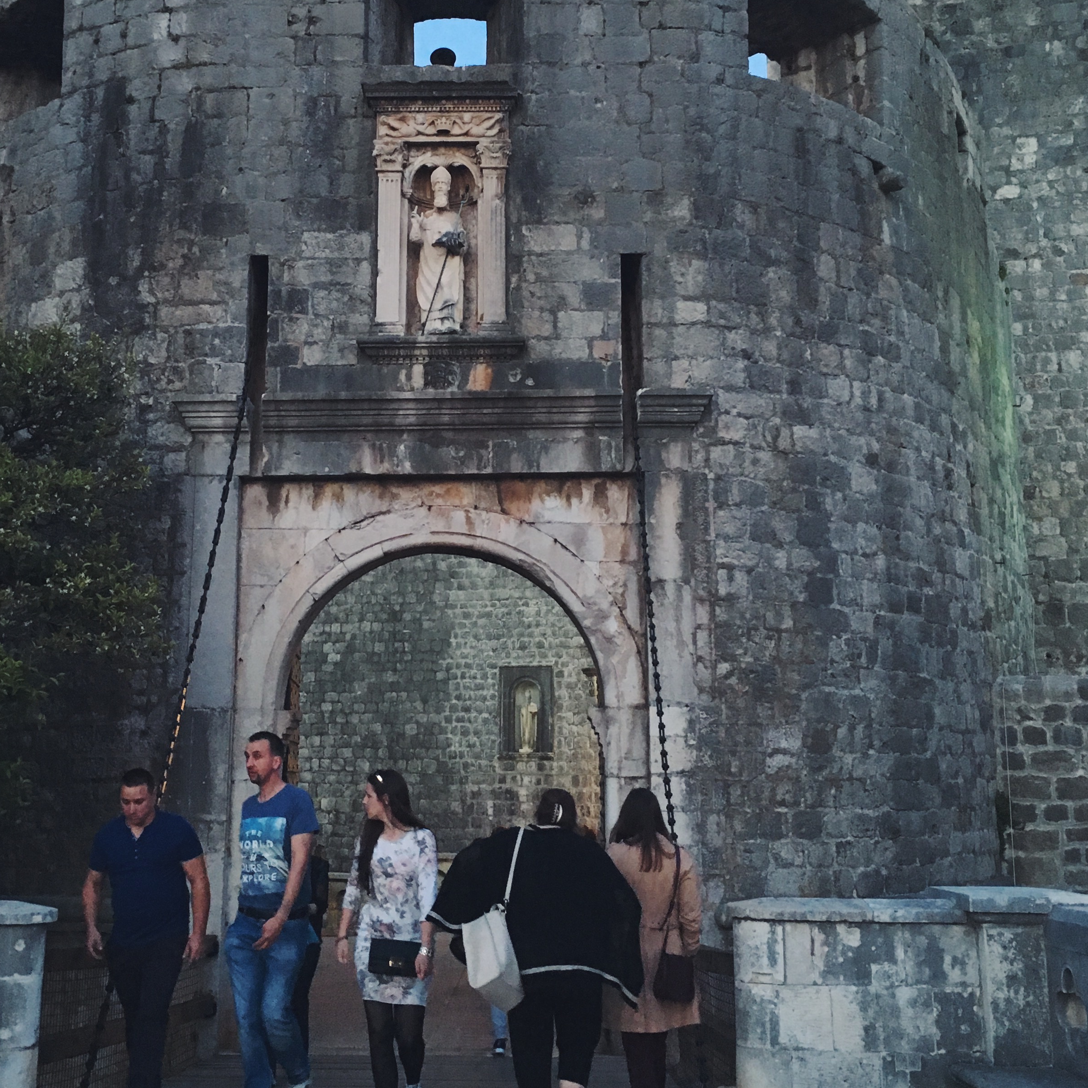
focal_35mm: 43
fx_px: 1529
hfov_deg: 39.1
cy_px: 467
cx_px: 457
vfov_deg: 39.1
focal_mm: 4.15
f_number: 2.2
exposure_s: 1/25
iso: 200
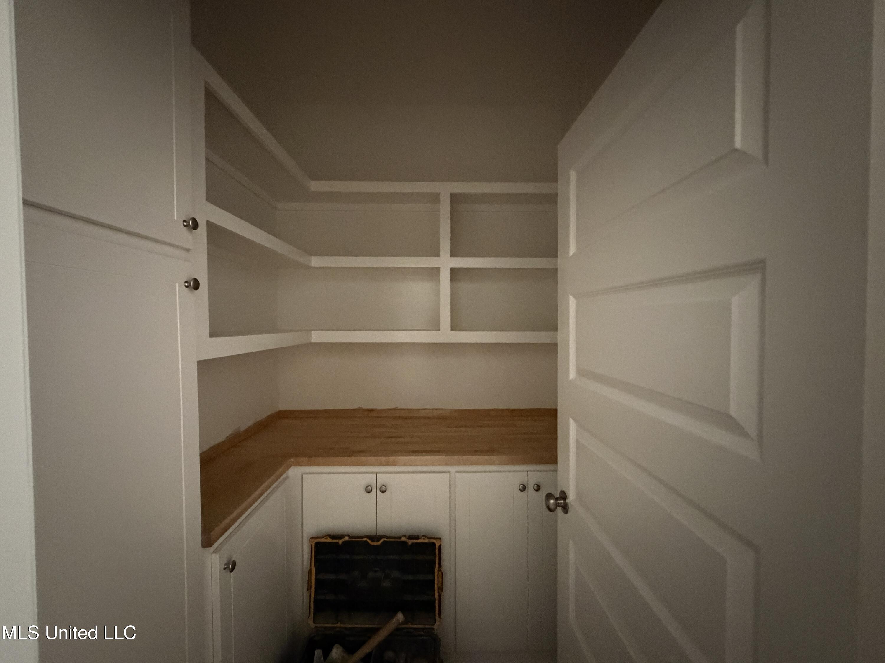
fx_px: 358
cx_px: 442
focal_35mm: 14
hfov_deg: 102.1
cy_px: 332
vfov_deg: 85.7
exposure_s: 1/36
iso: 1600
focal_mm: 2.22
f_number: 2.2
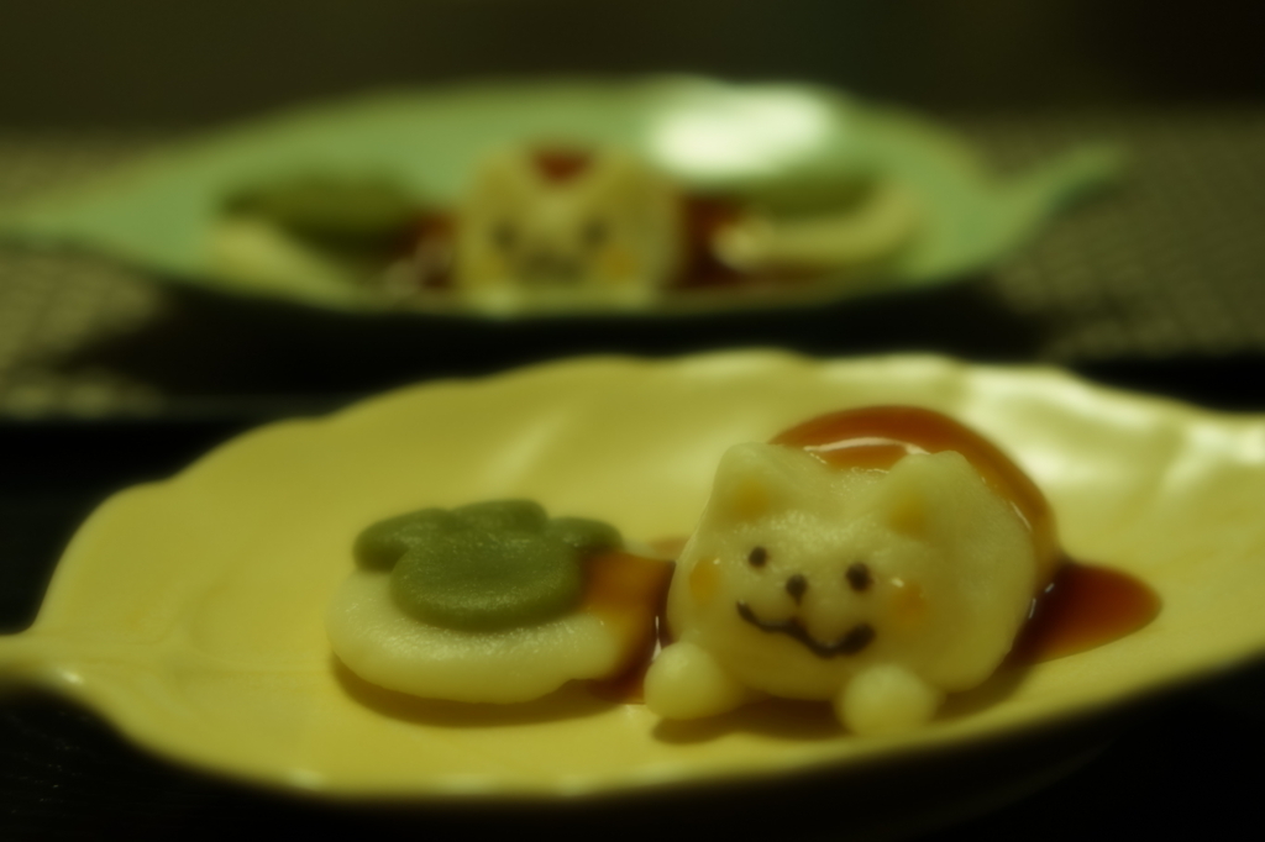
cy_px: 421
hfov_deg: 27.0
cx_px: 632
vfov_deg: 18.2
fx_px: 2634
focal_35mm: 75
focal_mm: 50
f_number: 3.5
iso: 1000
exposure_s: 1/80
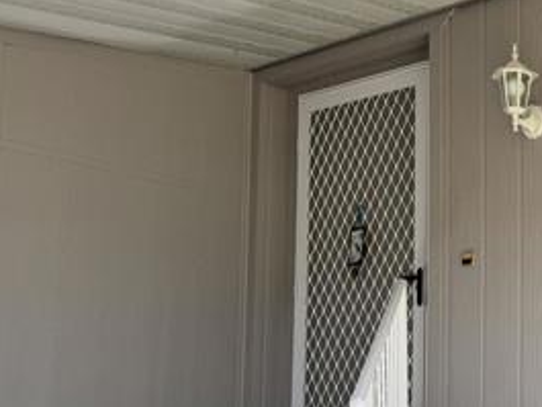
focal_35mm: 58
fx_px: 909
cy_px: 319
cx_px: 618
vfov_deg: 24.9
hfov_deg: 29.4
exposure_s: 1/1010
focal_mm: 6.76
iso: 80
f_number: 1.78
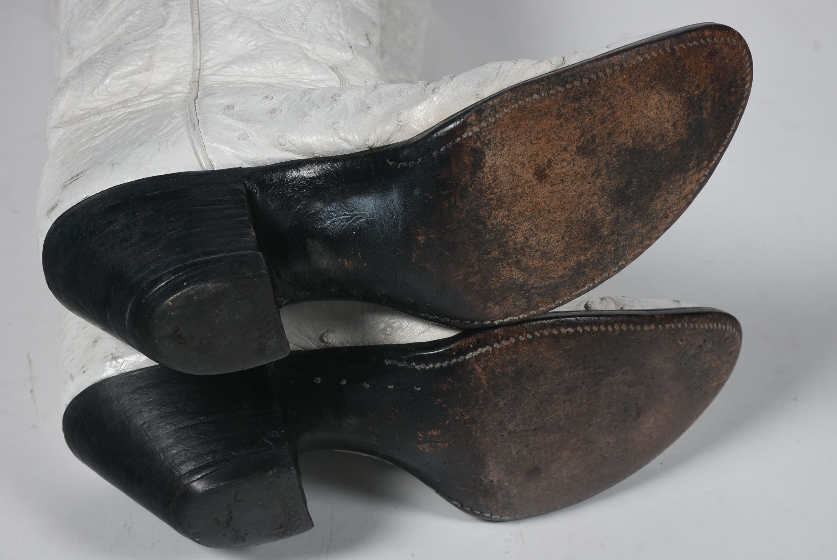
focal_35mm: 120
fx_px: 2792
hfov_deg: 17.0
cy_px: 280
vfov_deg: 11.4
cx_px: 418
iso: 200
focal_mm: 80
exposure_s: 1/125
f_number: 13
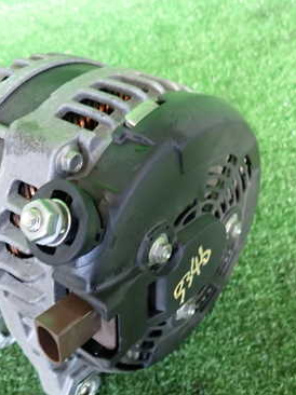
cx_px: 96
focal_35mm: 41
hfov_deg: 34.7
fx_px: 468
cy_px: 224
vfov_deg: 45.7
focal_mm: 4.5
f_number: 2
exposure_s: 1/30
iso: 320
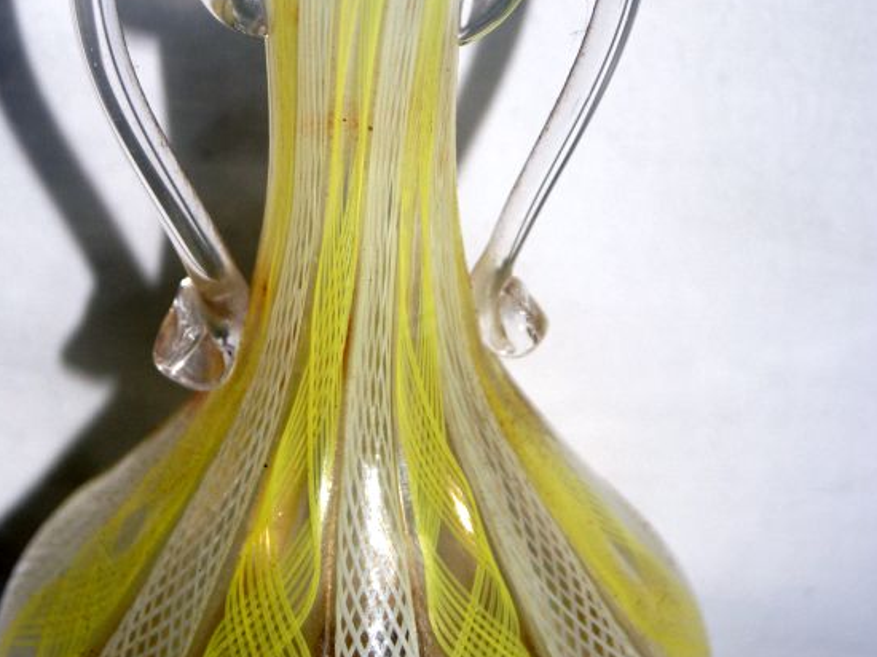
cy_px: 295
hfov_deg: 14.1
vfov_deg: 10.6
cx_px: 380
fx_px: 3542
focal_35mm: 140
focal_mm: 55
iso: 400
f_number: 5.6
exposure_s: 1/80
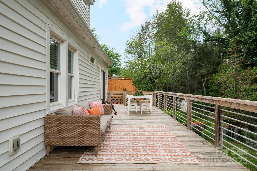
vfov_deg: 54.0
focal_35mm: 24
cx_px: 128
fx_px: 168
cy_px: 86
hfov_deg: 74.9
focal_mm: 23.5
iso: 200
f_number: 8
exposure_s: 1/500
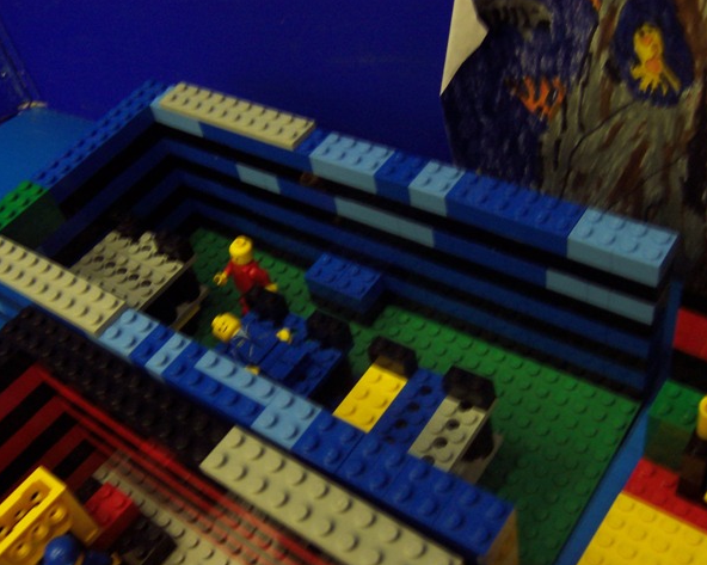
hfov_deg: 48.0
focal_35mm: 38
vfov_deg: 39.1
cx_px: 342
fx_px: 795
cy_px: 282
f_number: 2.8
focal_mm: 5.6
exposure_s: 1/8
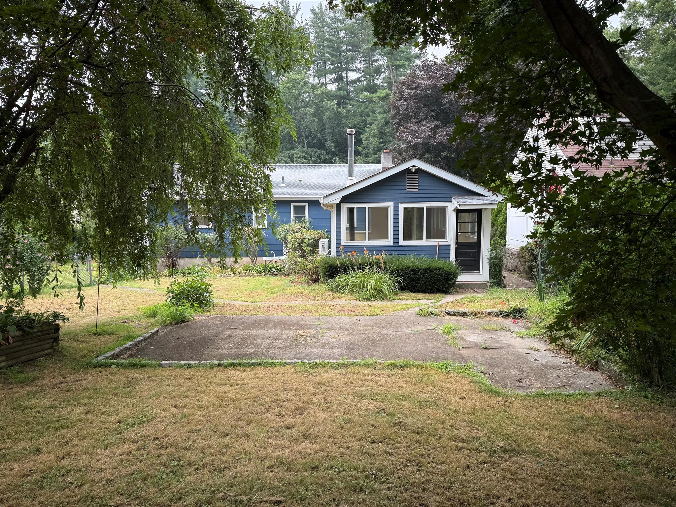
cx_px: 338
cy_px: 254
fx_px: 469
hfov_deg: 71.6
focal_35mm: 24
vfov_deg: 56.8
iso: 80
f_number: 1.78
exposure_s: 1/428
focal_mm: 6.76
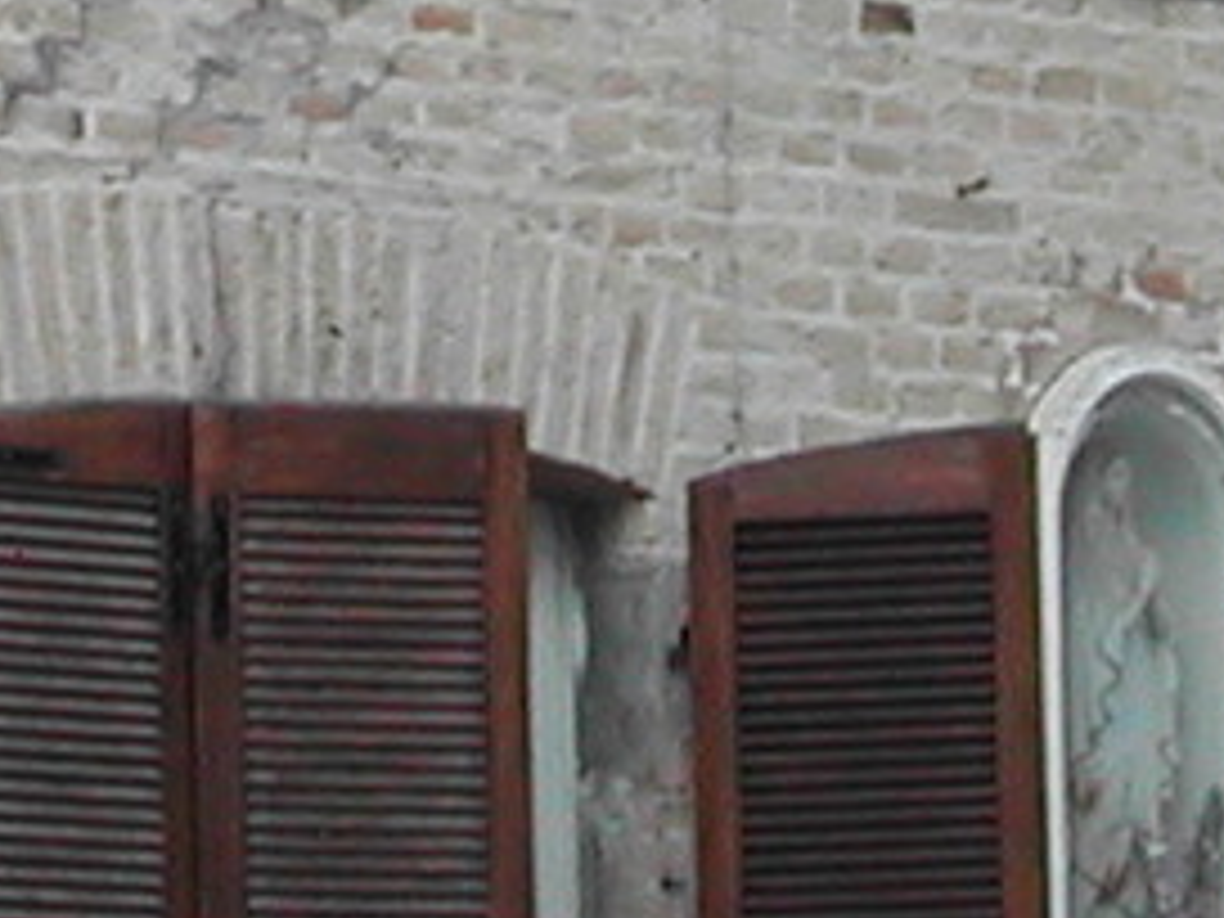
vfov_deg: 4.7
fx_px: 11174
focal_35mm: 316
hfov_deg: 6.3
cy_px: -297
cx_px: 140
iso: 100
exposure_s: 1/369
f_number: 2.9
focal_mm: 9
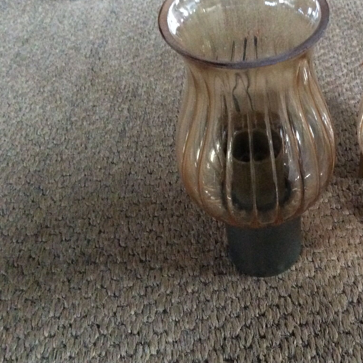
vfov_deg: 35.3
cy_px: 171
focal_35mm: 48
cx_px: 304
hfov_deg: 34.0
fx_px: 569
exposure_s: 1/17
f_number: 2.4
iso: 500
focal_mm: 3.3
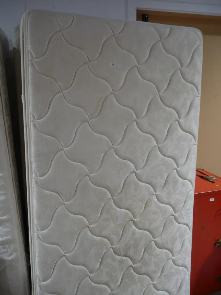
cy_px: 148
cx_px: 110
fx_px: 238
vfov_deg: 63.4
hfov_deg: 49.8
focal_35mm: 28
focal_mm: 14
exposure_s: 1/60
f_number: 3.5
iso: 250
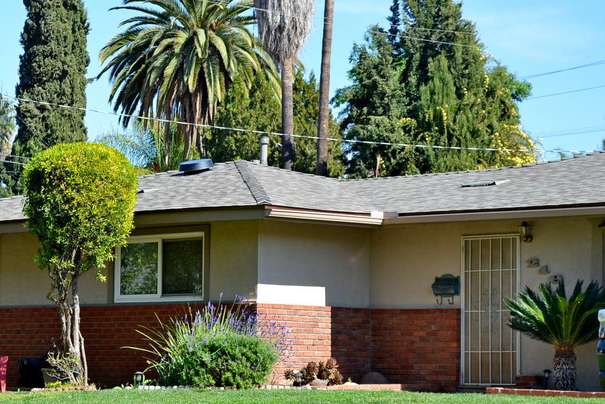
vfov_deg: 18.2
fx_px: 1261
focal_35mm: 75
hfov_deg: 27.0
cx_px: 302
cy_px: 202
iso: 280
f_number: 7.1
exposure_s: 1/500
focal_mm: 50
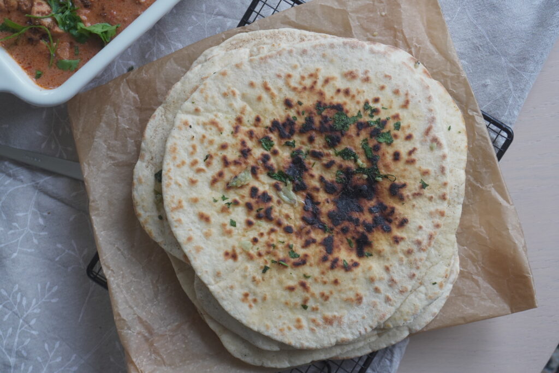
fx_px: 769
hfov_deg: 40.0
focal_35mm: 50
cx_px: 280
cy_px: 186
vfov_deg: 27.3
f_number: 7.1
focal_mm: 33
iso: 800
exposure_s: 1/50
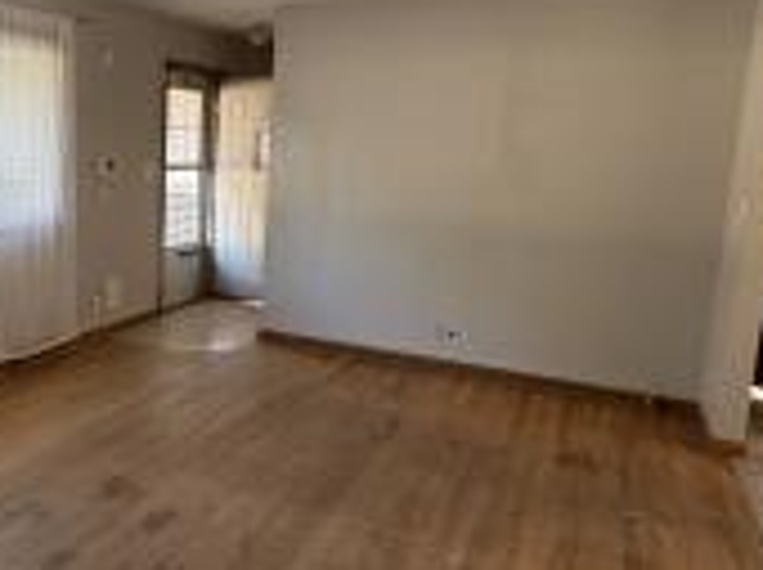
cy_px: 251
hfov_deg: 53.6
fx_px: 726
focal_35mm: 33
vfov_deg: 42.8
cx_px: 220
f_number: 2.2
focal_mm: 2.22
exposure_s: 1/93
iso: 200
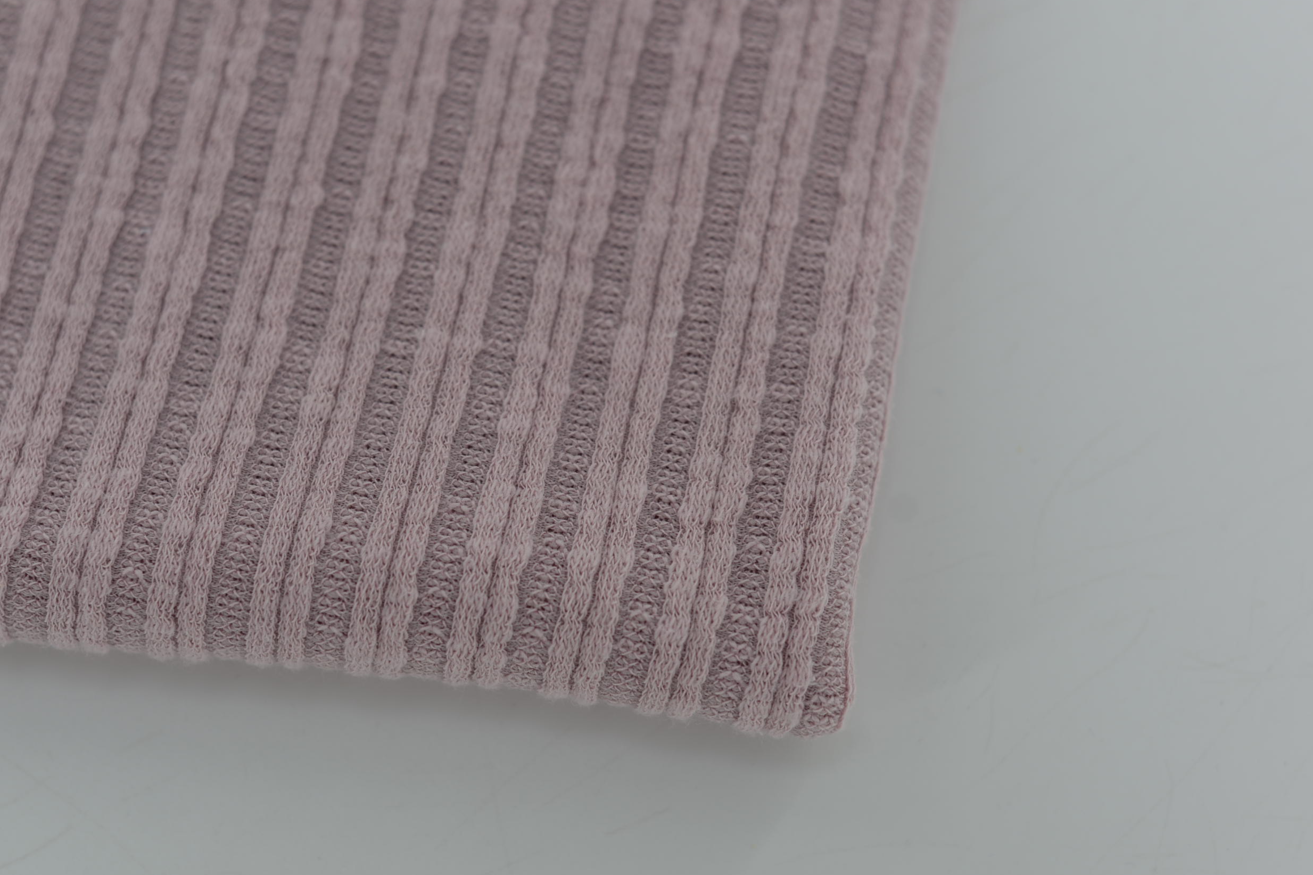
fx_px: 2224
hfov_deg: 32.8
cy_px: 467
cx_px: 561
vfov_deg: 22.3
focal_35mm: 61
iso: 100
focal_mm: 50
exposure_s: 1/250
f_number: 3.5
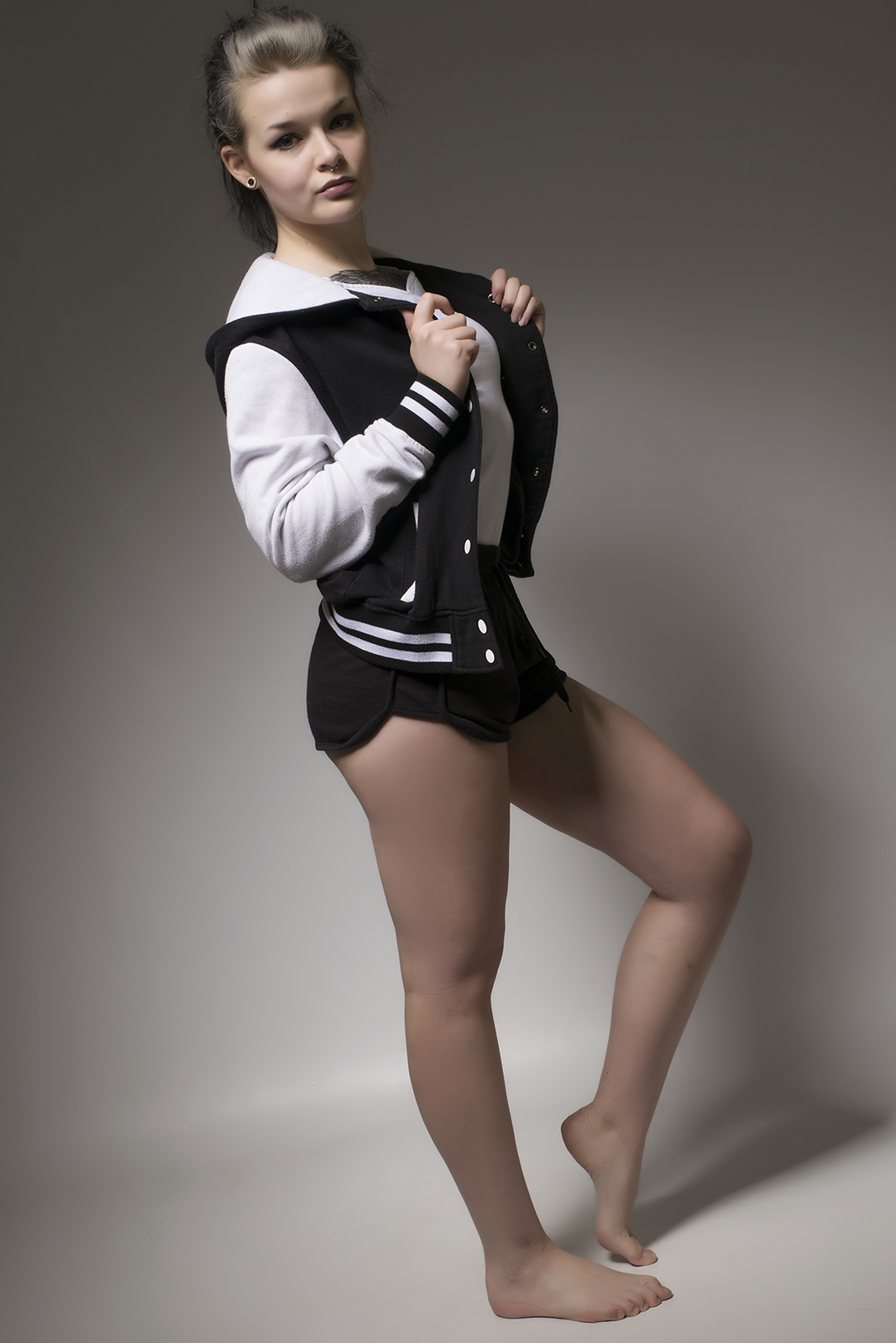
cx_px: 448
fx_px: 1903
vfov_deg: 38.9
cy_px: 672
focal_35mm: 51
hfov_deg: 26.5
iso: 200
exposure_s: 1/60
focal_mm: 34
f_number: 16
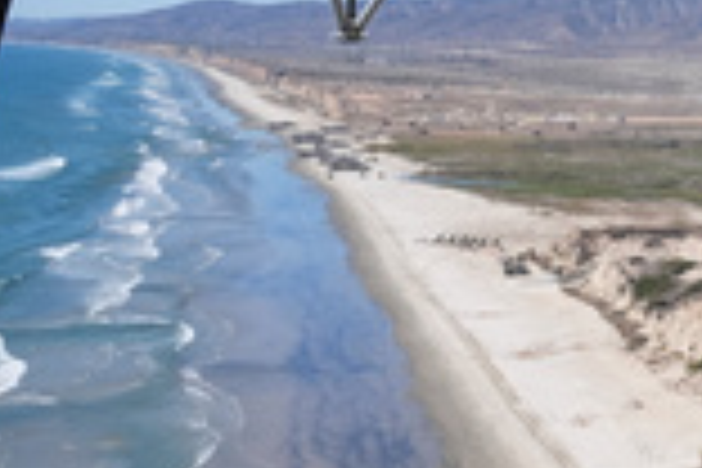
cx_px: 1094
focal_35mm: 79
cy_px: 286
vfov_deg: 17.3
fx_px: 1540
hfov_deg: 21.1
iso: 1250
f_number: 13
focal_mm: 24
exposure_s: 1/1250
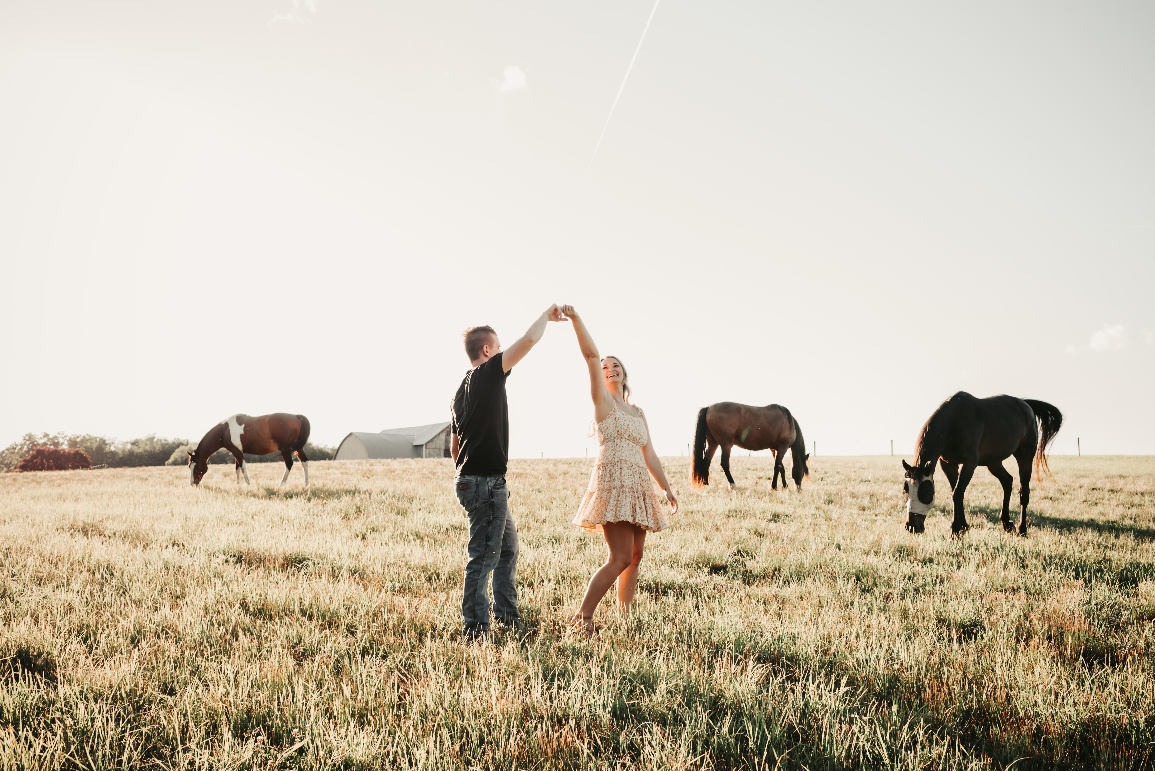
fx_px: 1123
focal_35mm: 35
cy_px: 386
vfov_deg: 37.9
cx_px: 578
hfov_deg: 54.4
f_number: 5.6
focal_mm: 35
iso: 100
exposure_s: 1/125
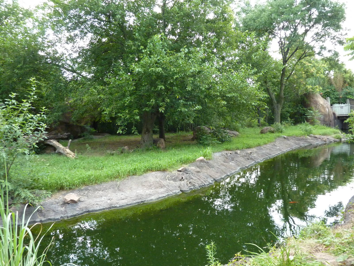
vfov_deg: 54.9
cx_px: 177
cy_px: 133
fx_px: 256
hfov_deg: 69.4
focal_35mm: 25
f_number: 3.3
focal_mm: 4.1
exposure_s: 1/250
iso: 400
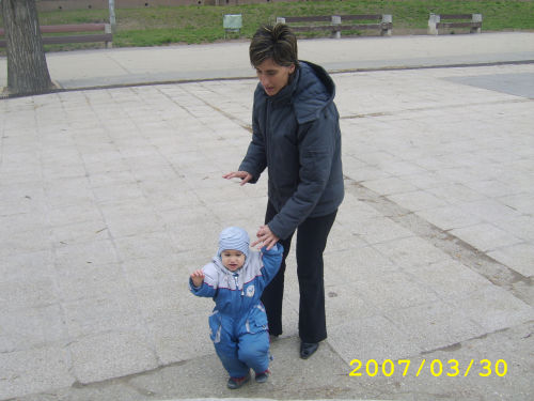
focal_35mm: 31
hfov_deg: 58.4
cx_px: 267
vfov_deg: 45.4
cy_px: 200
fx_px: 478
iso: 71
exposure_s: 1/162
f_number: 5.6
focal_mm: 8.13
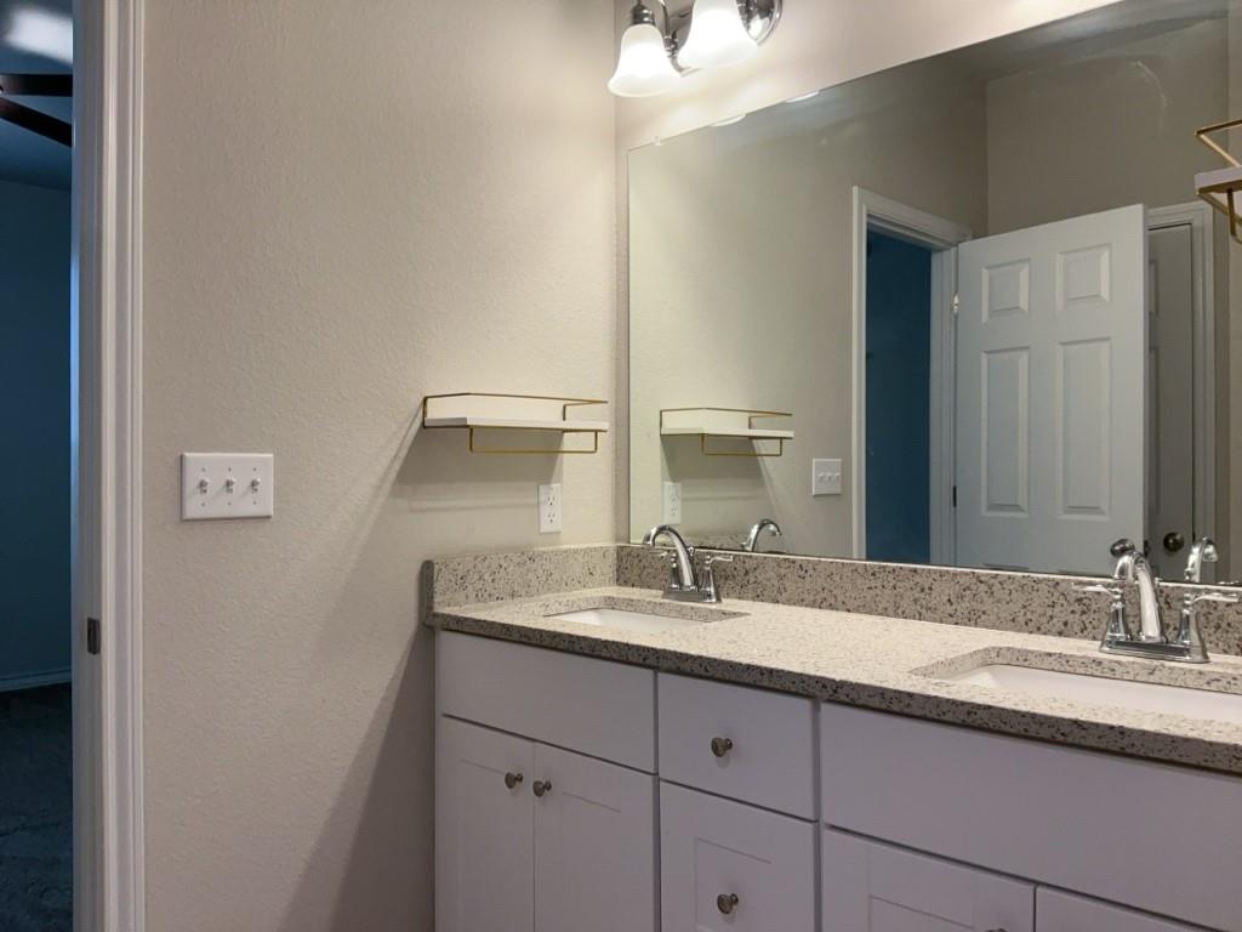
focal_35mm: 27
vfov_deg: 51.4
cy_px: 466
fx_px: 969
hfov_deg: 65.3
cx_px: 621
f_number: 1.8
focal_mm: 3
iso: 40
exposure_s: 1/60
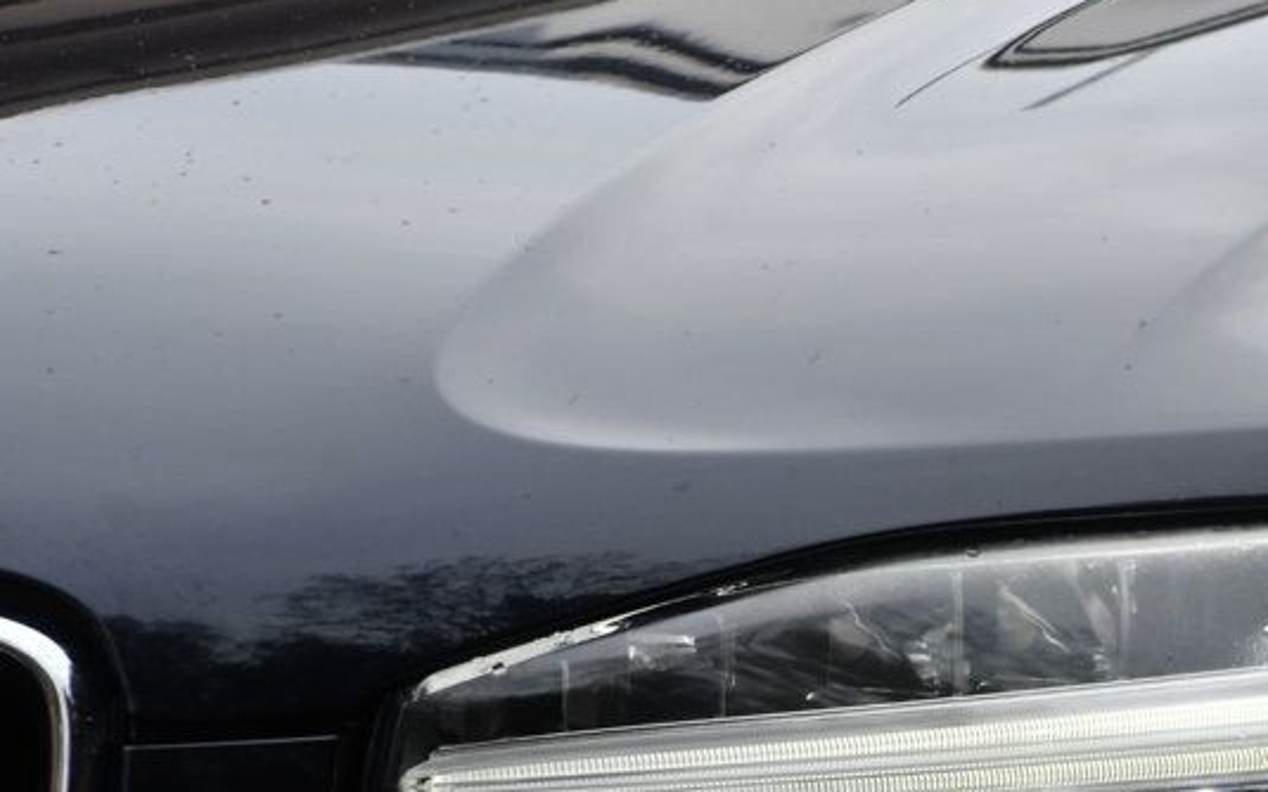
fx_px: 12609
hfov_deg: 5.7
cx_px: 1081
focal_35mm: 365
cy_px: 740
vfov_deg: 3.6
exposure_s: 1/250
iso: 140
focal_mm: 125
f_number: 8
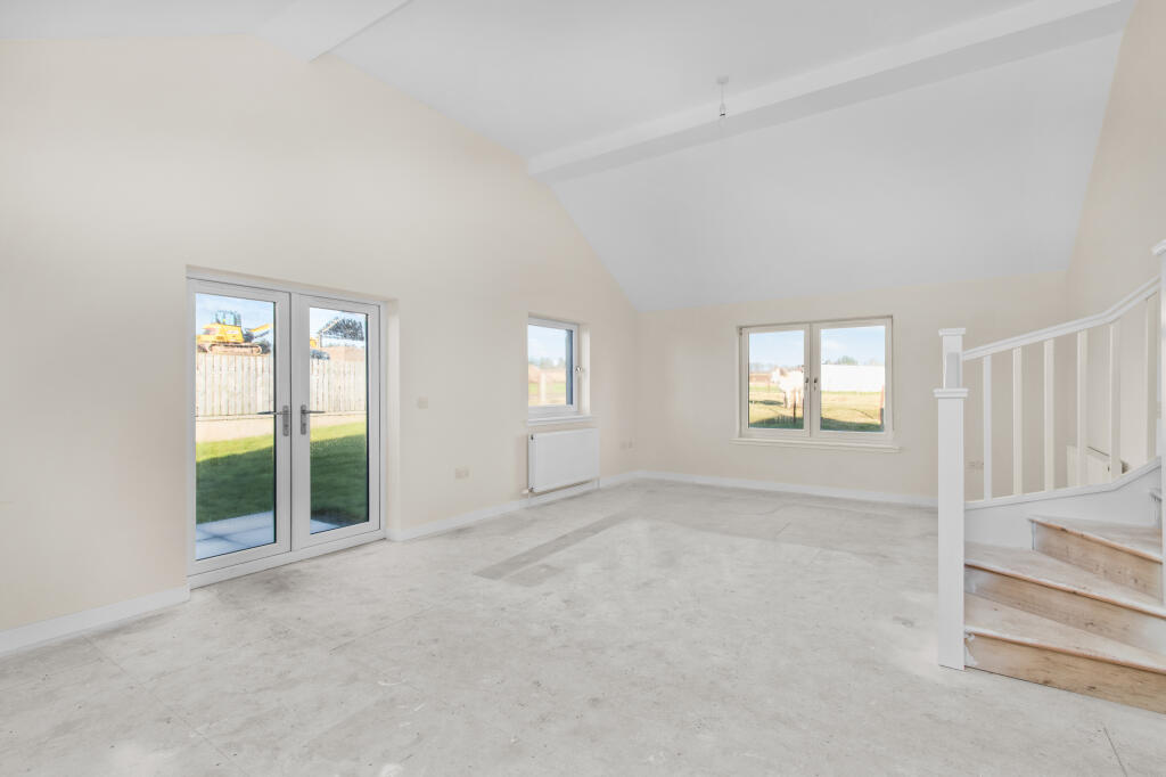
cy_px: 388
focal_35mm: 15
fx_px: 486
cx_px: 583
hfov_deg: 100.4
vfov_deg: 77.3
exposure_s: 1/15
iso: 320
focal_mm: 10
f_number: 9
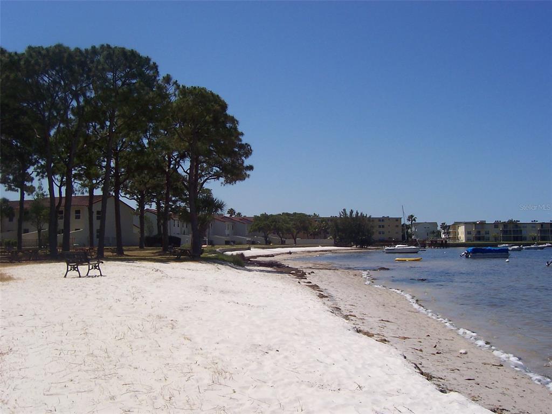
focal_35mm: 37
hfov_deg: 50.1
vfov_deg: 38.7
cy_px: 207
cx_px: 276
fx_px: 590
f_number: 5.6
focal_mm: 5.6
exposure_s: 1/1000
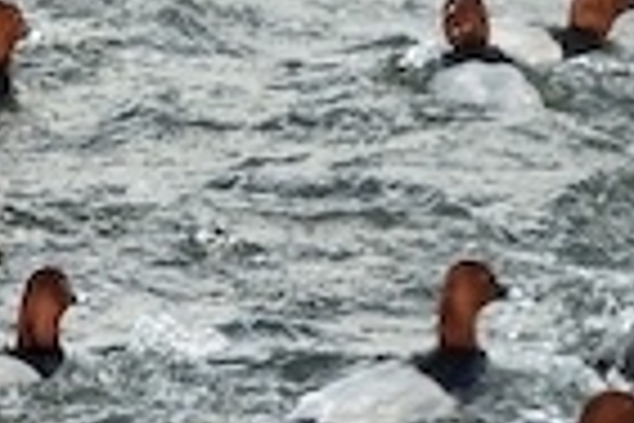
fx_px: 22576
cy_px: 344
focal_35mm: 1282
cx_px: -205
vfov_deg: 1.1
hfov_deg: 1.6
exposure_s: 1/250
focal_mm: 132.24
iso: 125
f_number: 4
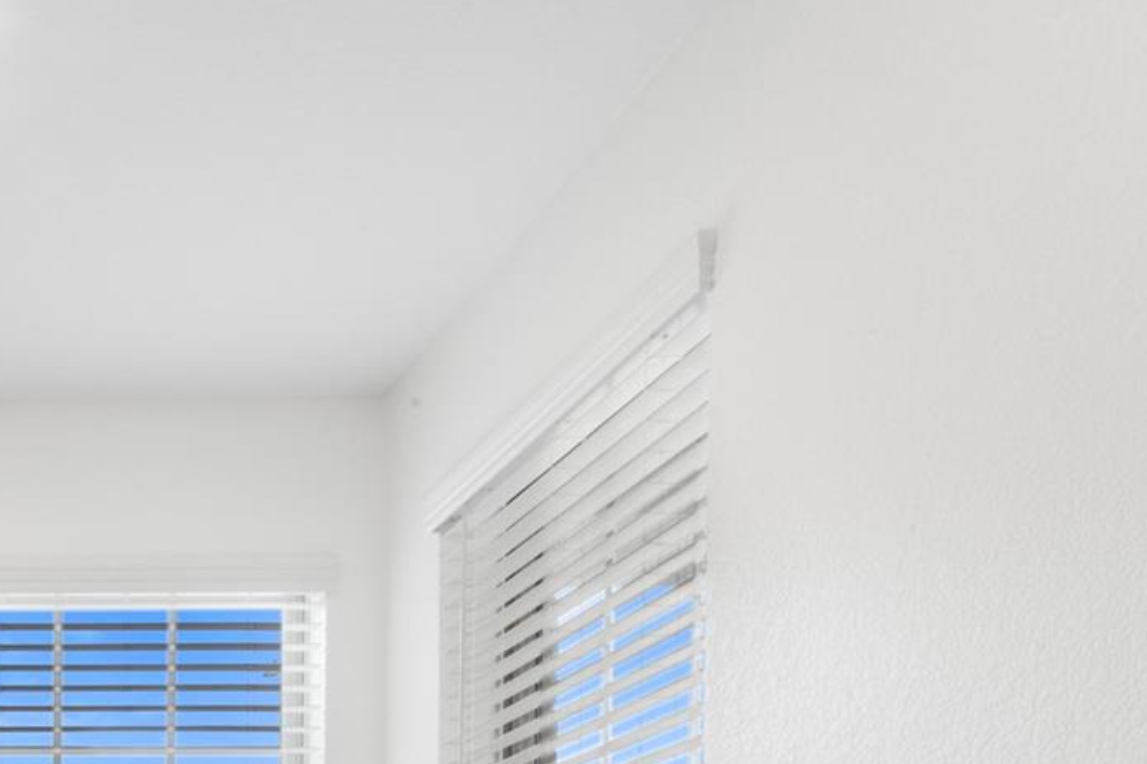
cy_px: 1093
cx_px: -156
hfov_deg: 36.6
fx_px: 1401
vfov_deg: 24.7
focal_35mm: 44
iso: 250
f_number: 9
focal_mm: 15
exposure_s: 2
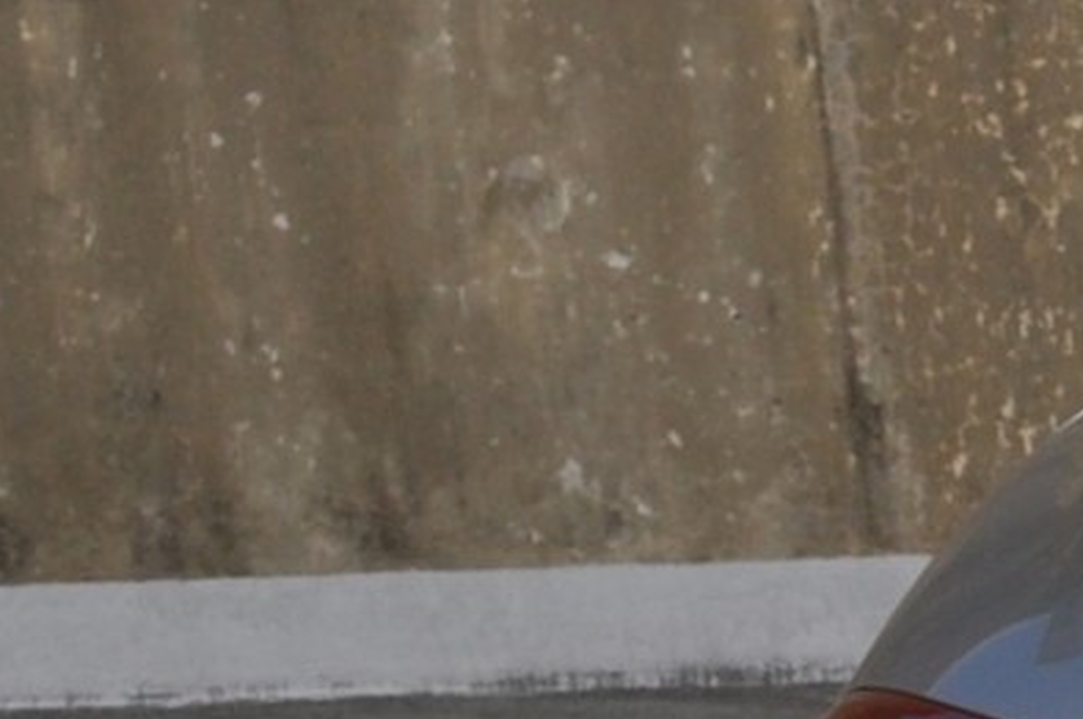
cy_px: 1095
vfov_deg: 6.4
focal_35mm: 210
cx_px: 2973
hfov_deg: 8.6
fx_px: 6310
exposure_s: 1/640
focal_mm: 22
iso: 200
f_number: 13
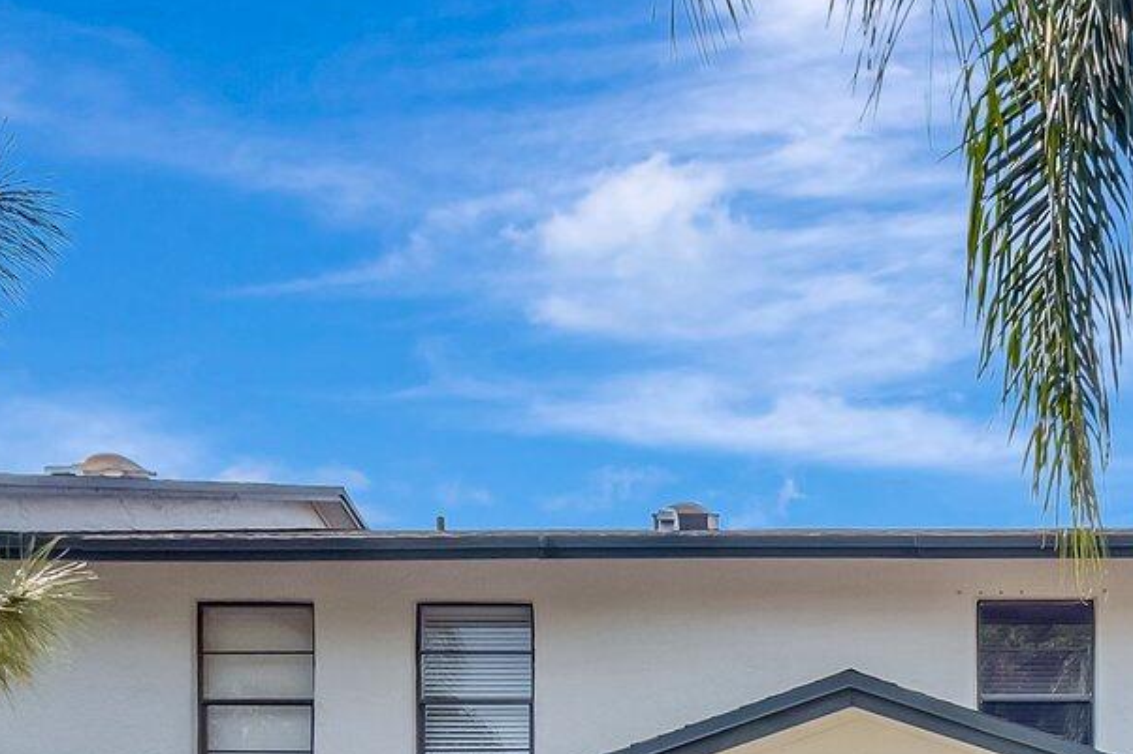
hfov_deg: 35.3
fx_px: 1605
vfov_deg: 21.8
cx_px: 1124
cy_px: 1144
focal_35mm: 51
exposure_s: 1/2500
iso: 1000
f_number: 8
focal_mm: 10
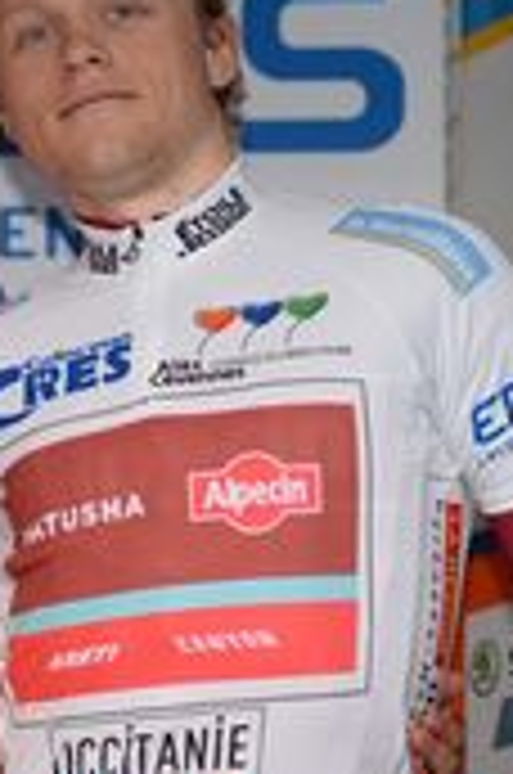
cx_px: -315
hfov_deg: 4.9
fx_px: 5901
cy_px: 290
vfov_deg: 7.5
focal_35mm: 275
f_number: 2.8
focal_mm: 105
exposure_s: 1/250
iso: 200
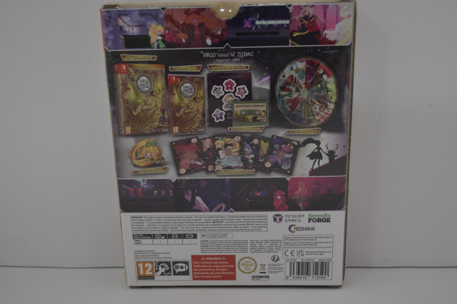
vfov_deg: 34.2
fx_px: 495
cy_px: 152
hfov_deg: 49.6
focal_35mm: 39
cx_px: 228
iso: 400
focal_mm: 26
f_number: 4.2
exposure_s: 1/20
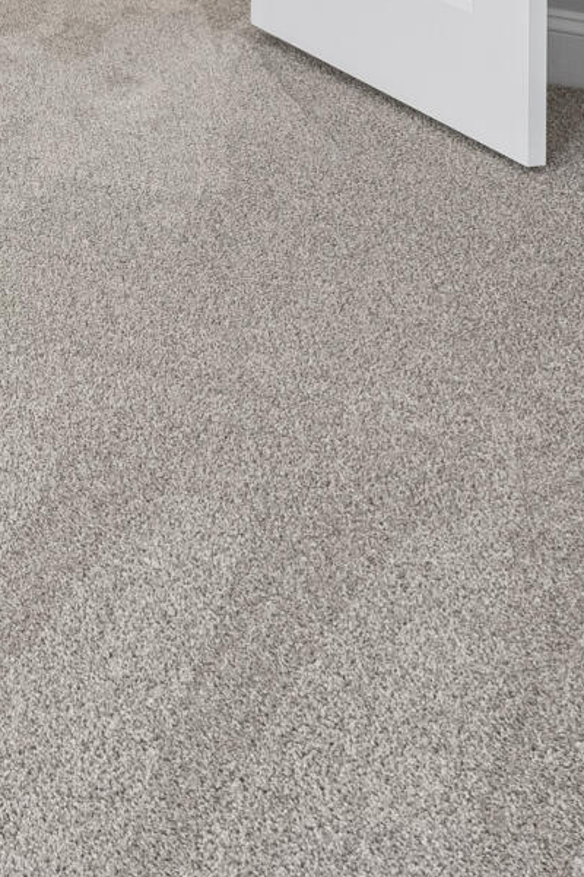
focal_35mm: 80
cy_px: -572
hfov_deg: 15.0
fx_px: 1947
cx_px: -442
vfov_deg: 20.3
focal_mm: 16
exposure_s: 1/10
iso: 640
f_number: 9
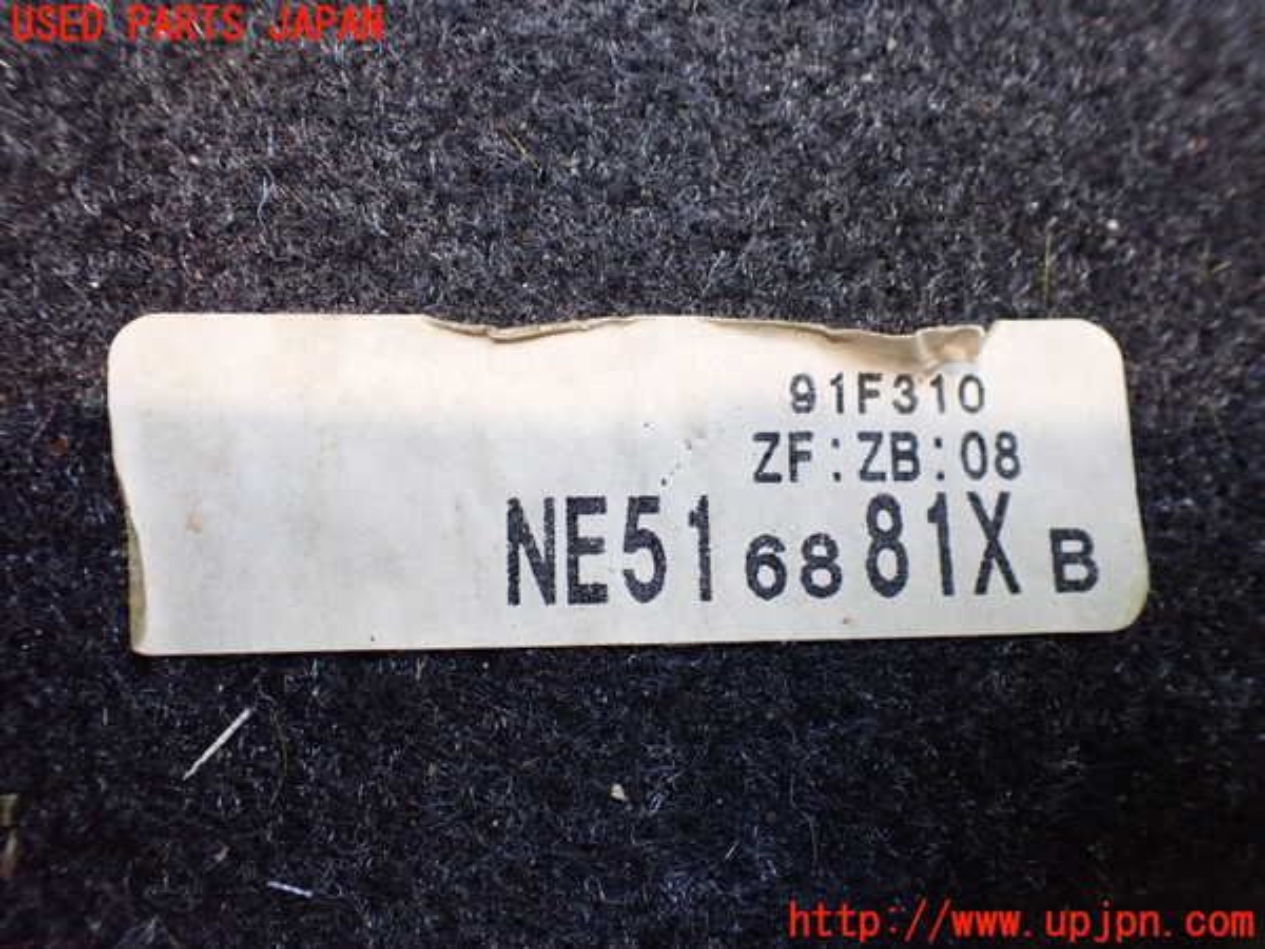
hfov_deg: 60.0
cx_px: 632
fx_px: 1096
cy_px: 474
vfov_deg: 46.8
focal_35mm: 30
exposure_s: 1/100
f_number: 2.3
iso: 800
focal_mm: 5.4
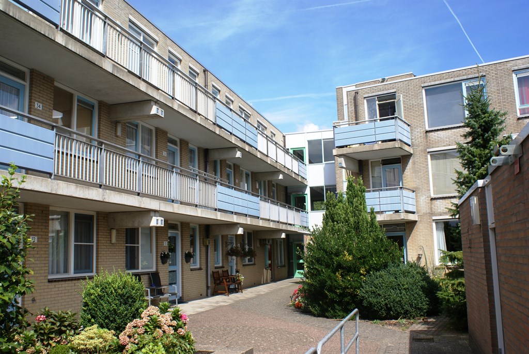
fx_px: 485
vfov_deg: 40.1
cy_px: 177
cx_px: 264
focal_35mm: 33
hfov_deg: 57.2
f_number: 10
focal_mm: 22
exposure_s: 1/160
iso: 100
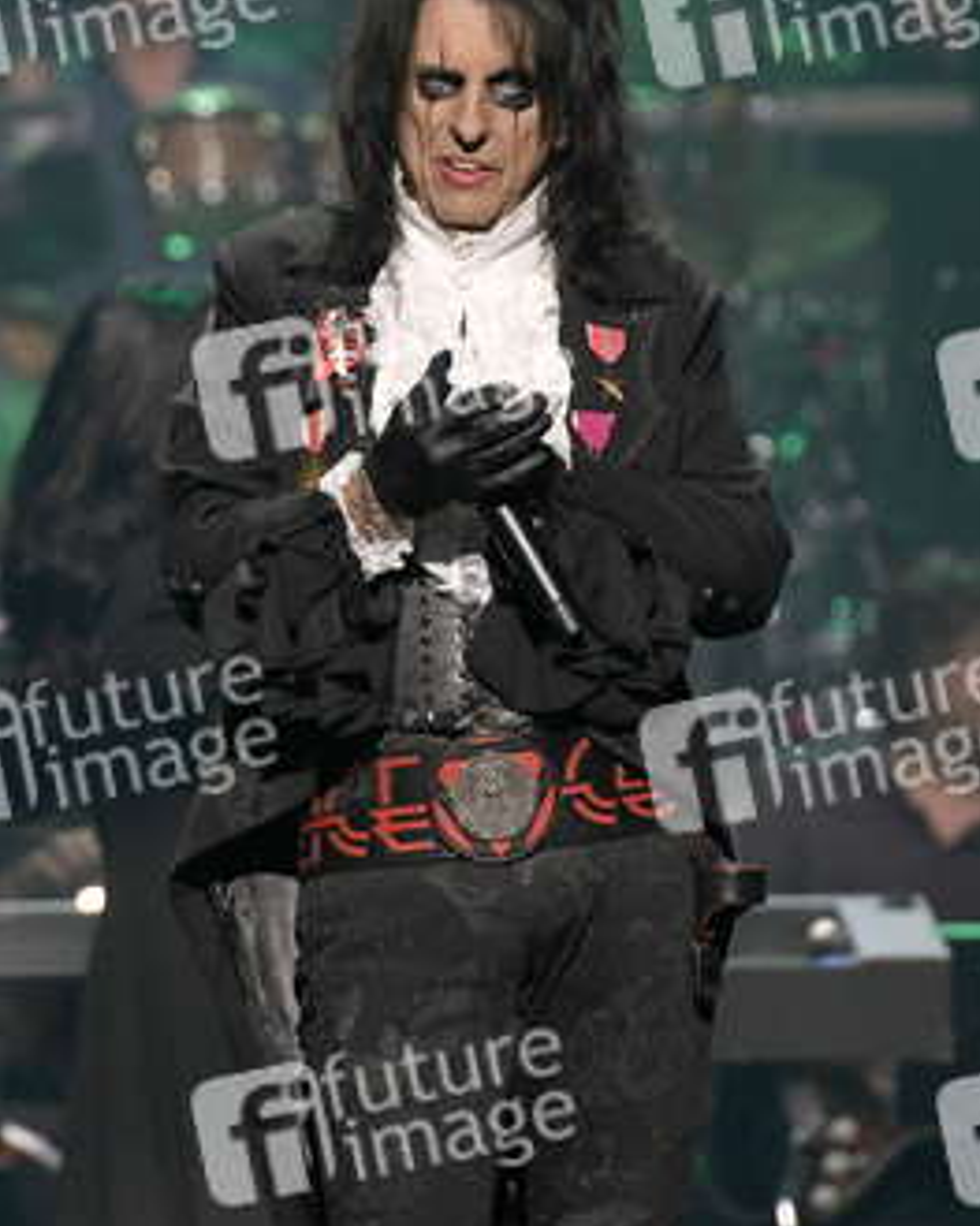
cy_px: 559
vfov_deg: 8.5
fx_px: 8270
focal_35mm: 228
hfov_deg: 6.8
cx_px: 492
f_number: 4
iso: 1600
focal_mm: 200
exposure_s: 1/640
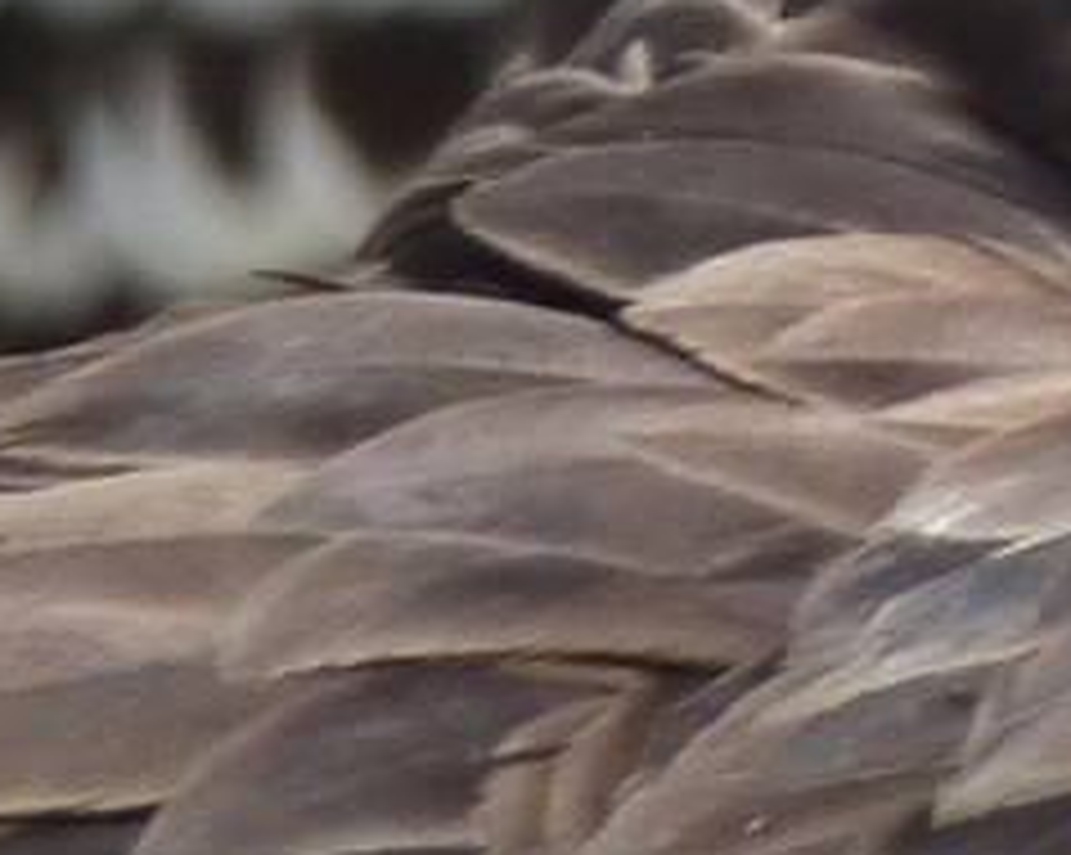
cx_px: 3344
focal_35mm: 1969
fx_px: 62361
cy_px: -1098
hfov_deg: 1.0
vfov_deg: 0.8
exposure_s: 1/400
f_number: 4.9
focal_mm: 49.2
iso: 250
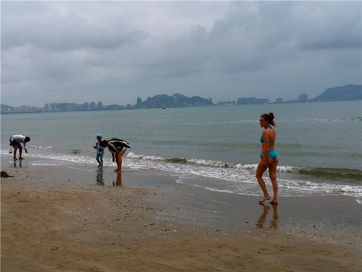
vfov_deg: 27.0
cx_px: 181
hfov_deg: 35.5
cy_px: 136
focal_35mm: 54
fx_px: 565
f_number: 1.6
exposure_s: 1/2375
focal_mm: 3.95
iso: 50
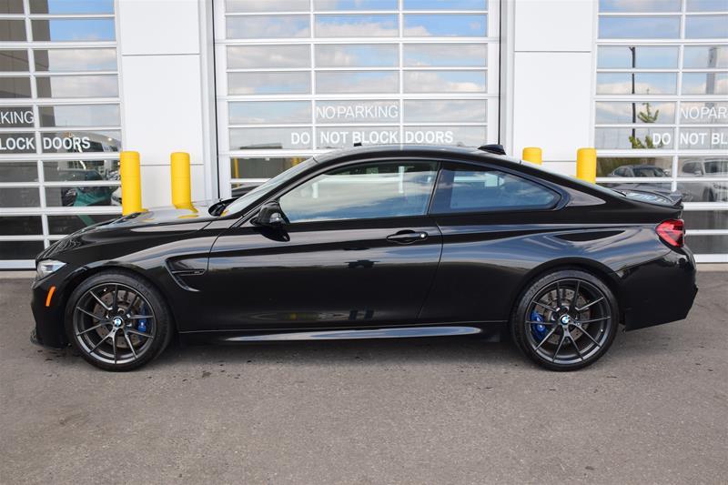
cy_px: 242
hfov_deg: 57.2
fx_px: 667
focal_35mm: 33
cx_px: 364
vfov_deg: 40.0
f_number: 9
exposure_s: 1/100
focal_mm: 22
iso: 400
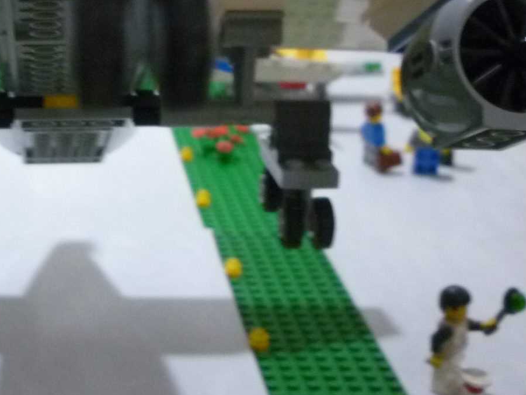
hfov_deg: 25.3
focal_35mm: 75
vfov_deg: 19.3
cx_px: 66
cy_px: 34
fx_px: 1140
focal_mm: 5.5
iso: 400
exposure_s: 1/8
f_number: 2.8
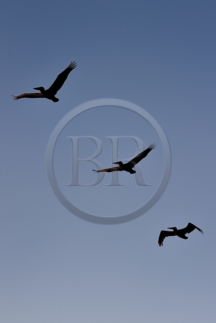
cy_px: 162
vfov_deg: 10.8
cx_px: 108
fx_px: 1710
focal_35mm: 190
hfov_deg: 7.2
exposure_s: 1/800
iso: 400
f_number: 10
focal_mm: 190
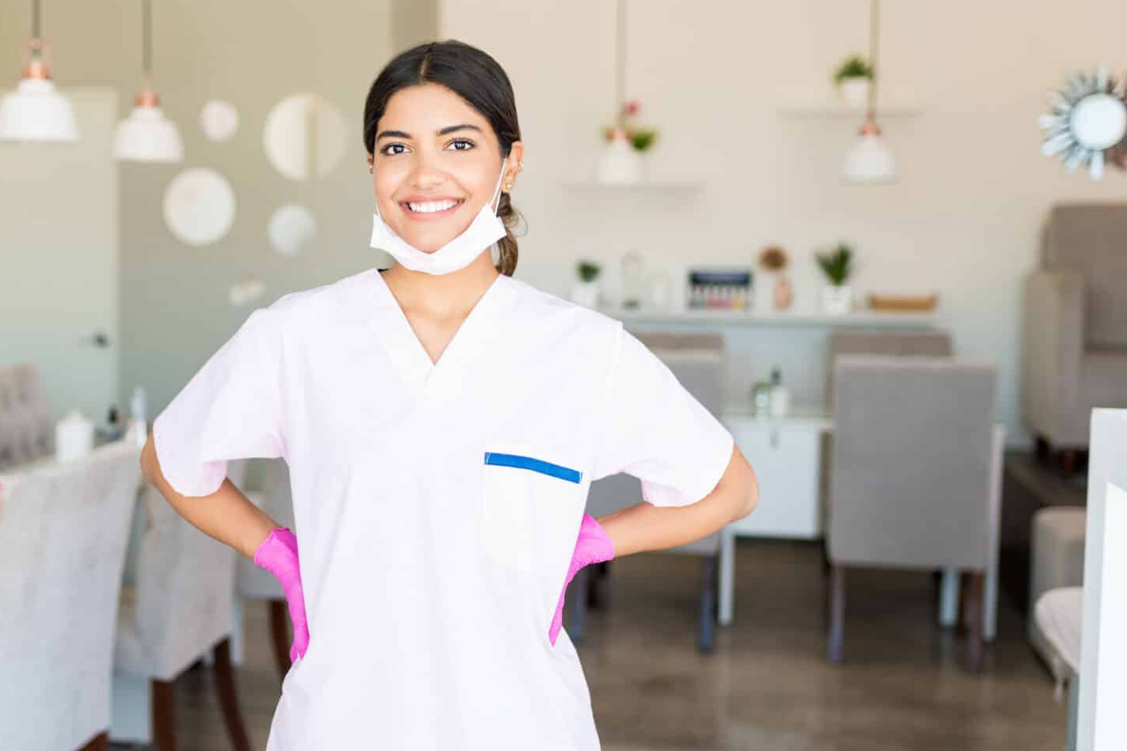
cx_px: 348
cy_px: 384
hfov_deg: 39.0
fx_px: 1565
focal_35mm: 50
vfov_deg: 27.0
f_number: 1.8
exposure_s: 1/160
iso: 100
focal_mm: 35
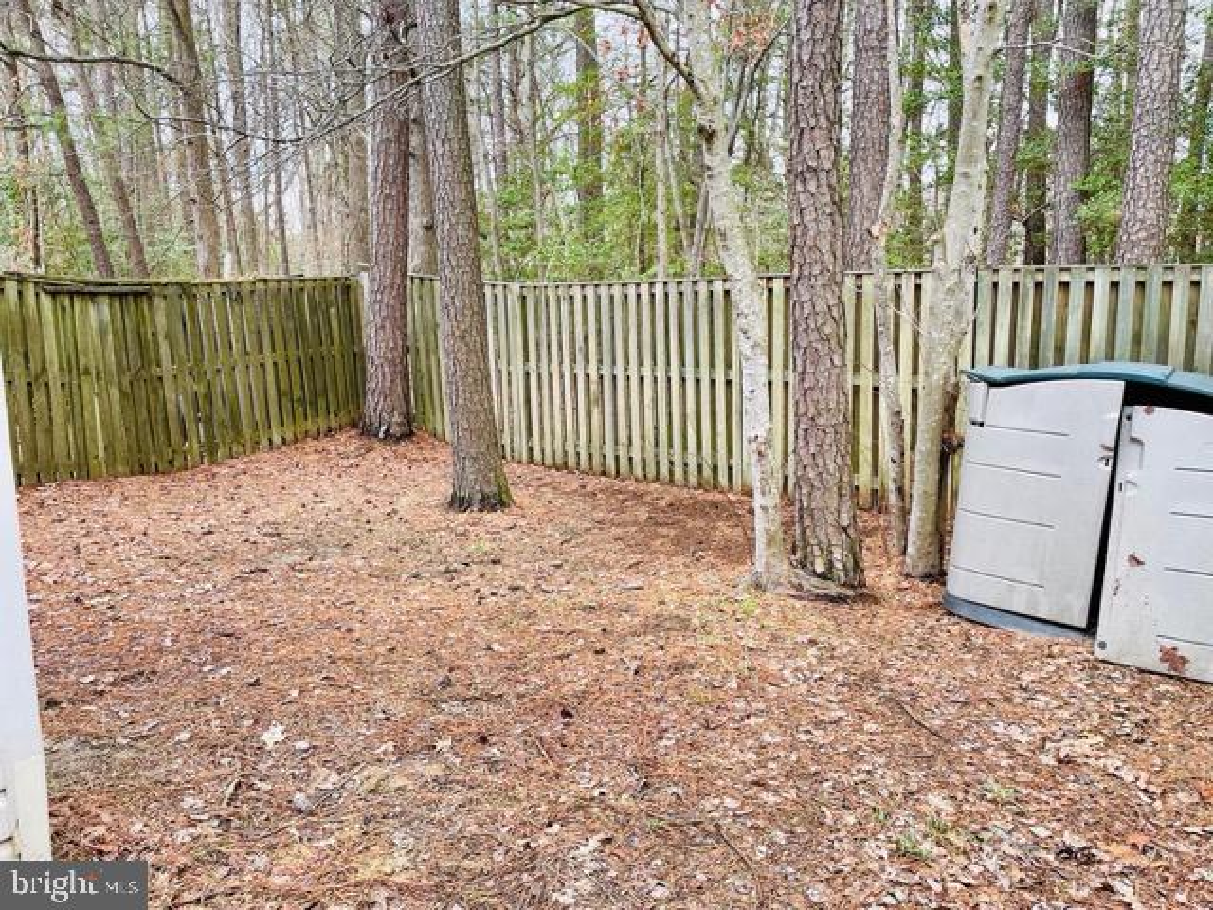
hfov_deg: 67.3
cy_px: 455
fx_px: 911
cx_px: 606
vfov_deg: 53.1
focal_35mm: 26
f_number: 1.6
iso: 32
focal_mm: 4.2
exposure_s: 1/197
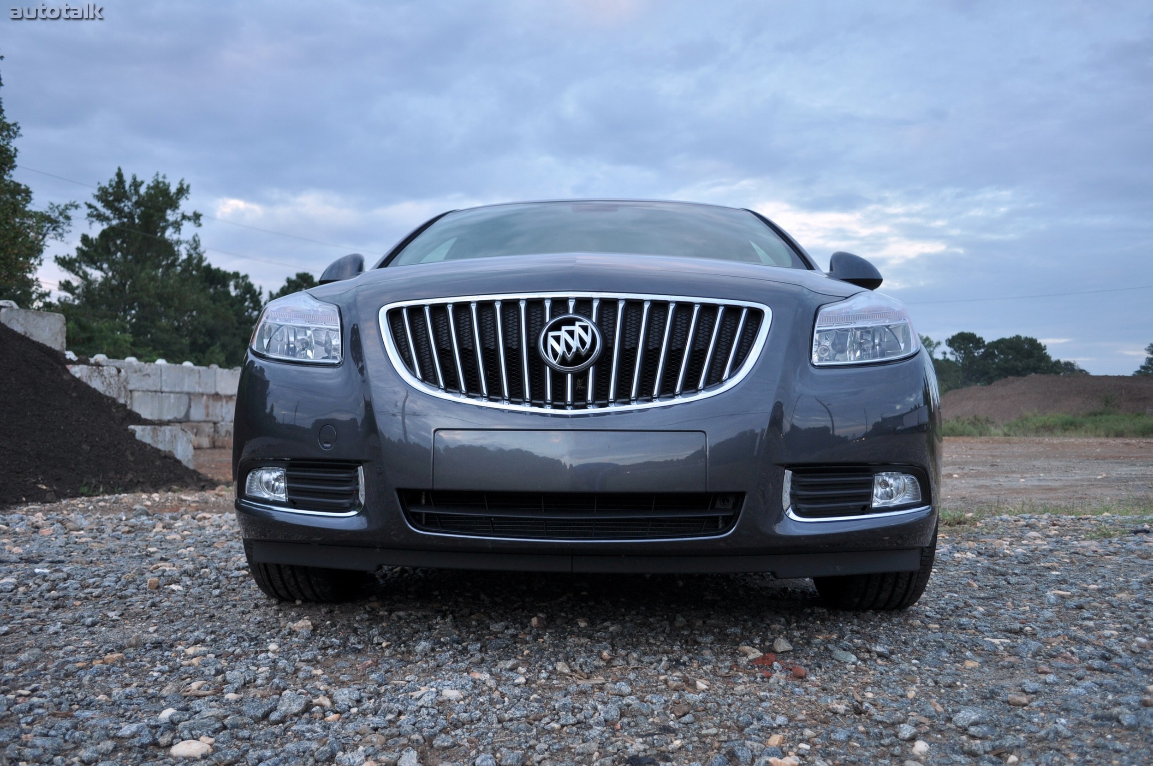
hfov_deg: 57.3
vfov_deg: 39.9
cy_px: 383
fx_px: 1056
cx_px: 576
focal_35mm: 33
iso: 200
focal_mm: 22
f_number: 3.8
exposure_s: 1/40
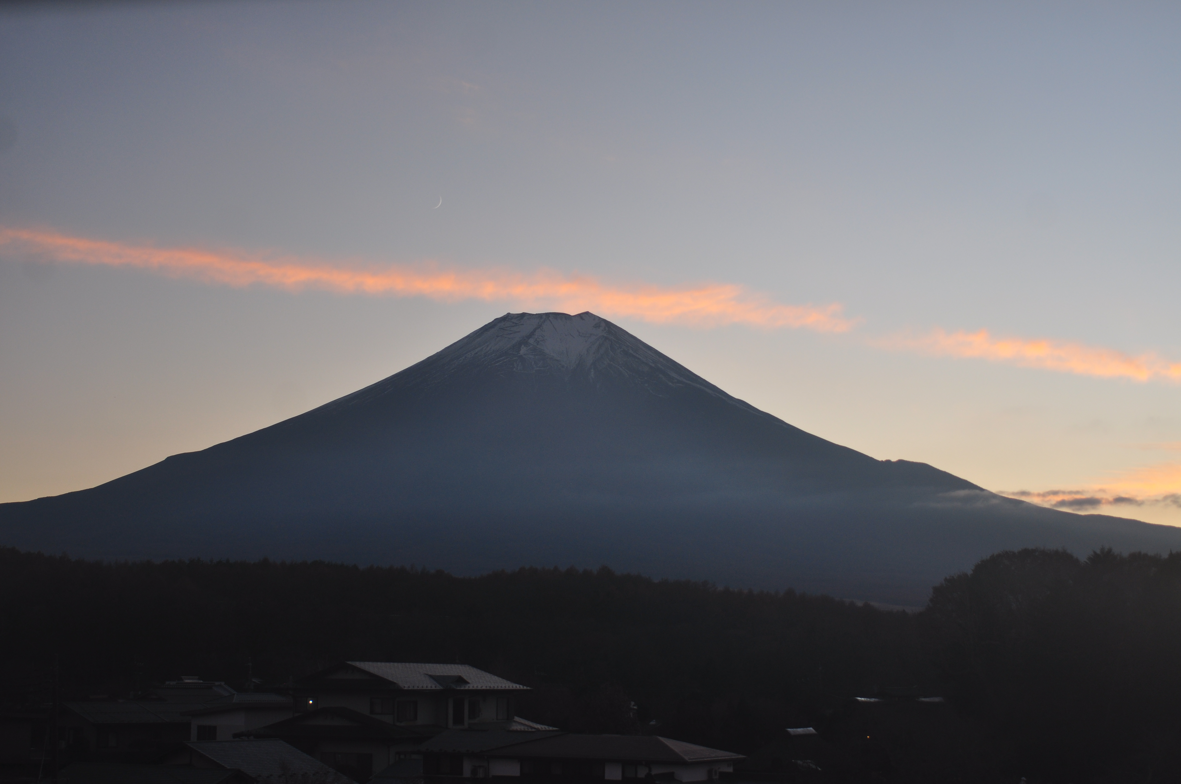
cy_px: 392
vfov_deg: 25.0
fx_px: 1769
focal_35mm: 54
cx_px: 590
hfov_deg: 36.9
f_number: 3.8
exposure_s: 1/60
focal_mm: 36
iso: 200
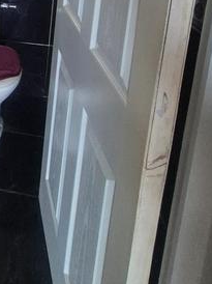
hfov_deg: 31.2
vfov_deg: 36.7
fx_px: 311
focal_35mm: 38
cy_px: -62
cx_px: -47
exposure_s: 1/100
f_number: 2.2
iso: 400
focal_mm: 1.74
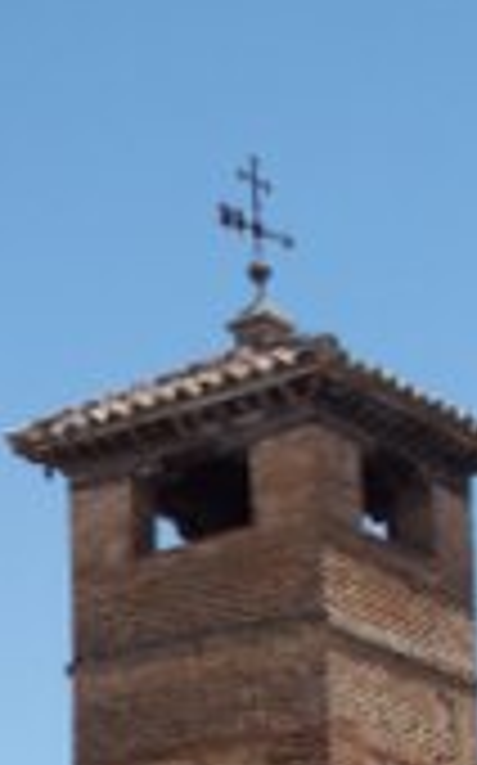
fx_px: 2625
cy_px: 909
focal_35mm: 126
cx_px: 9
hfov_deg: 10.3
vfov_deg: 16.0
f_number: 4
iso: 100
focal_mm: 9
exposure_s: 1/800
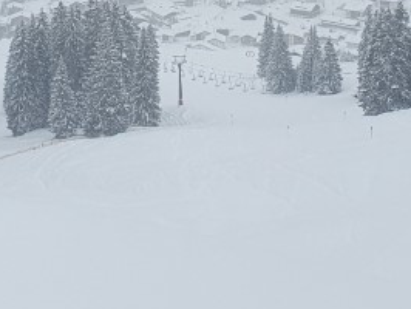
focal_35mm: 100
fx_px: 1188
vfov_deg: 13.9
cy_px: -150
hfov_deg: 19.6
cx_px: 213
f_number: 2.4
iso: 50
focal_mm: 4.32
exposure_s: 1/522
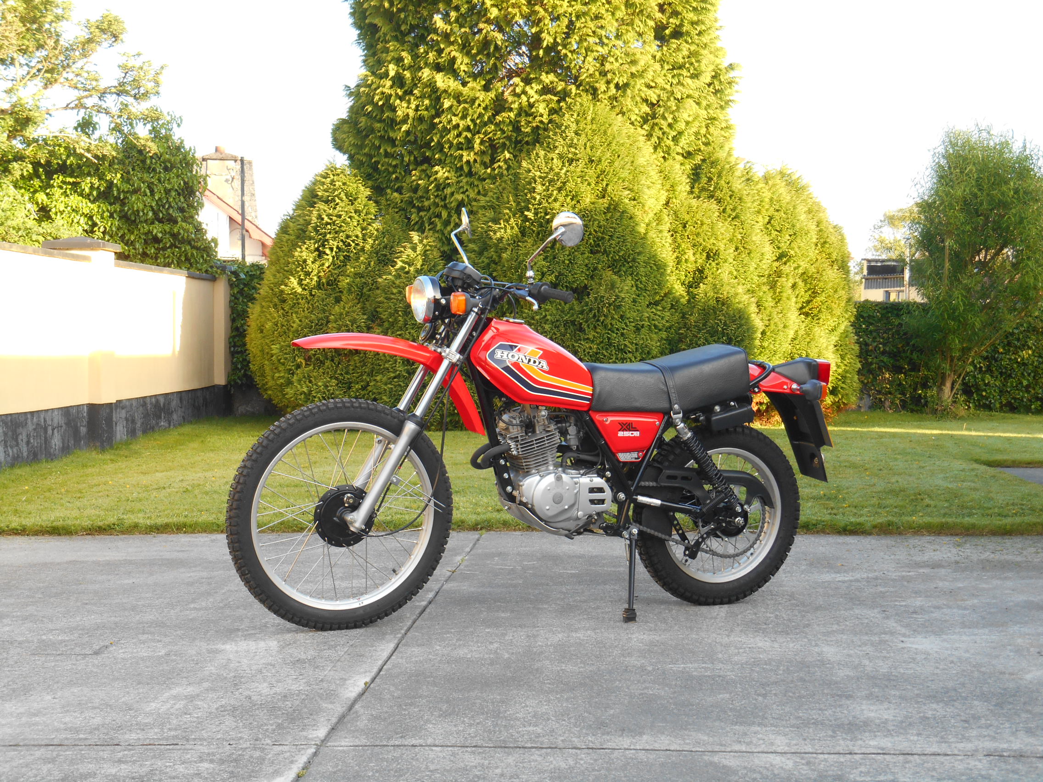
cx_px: 522
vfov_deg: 24.0
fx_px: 1838
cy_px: 391
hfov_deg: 31.7
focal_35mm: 61
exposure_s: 1/60
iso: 80
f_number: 4.4
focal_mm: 10.9
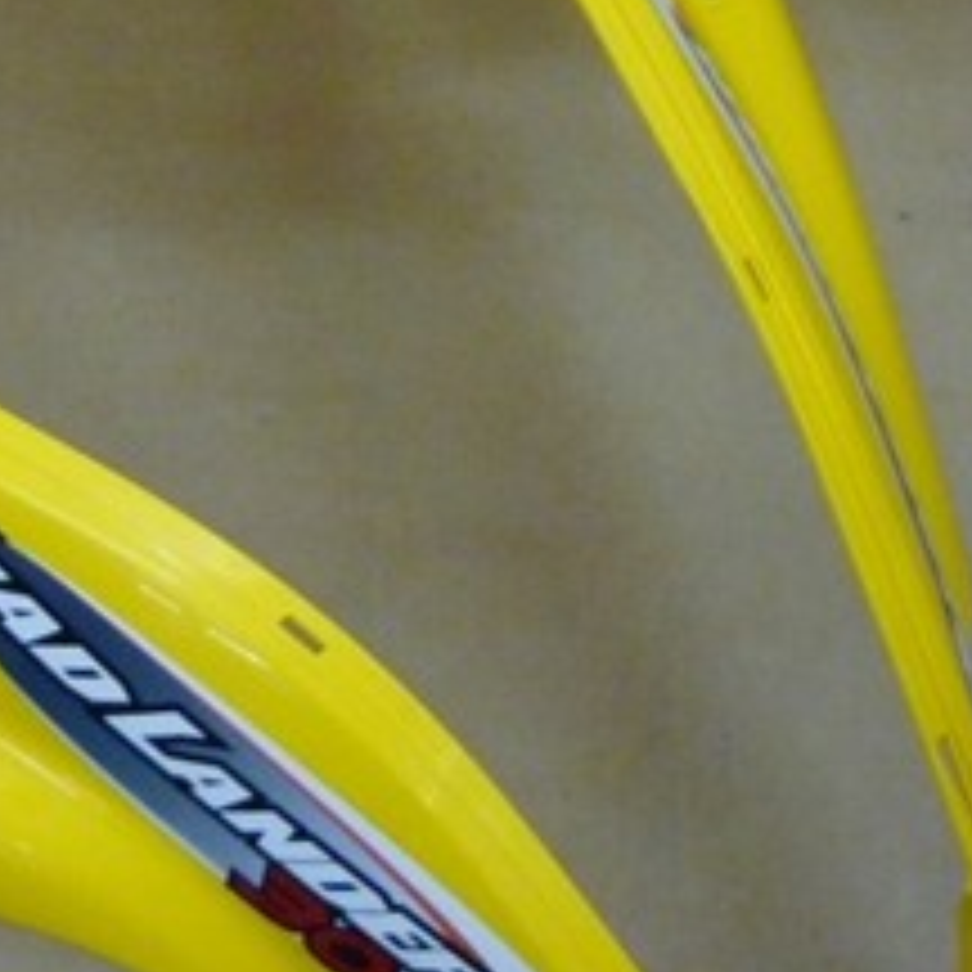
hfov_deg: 15.8
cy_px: 99
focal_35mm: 108
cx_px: -36
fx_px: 3431
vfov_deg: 15.9
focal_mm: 5.5
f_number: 2.8
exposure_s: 1/30
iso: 400
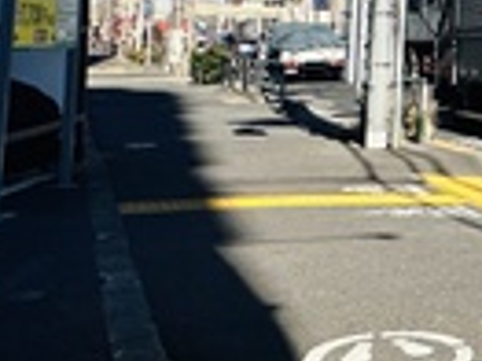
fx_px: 1043
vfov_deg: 18.9
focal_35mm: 75
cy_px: -20
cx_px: 1115
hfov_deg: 15.7
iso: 40
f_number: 2.2
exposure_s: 1/1618
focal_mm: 2.22
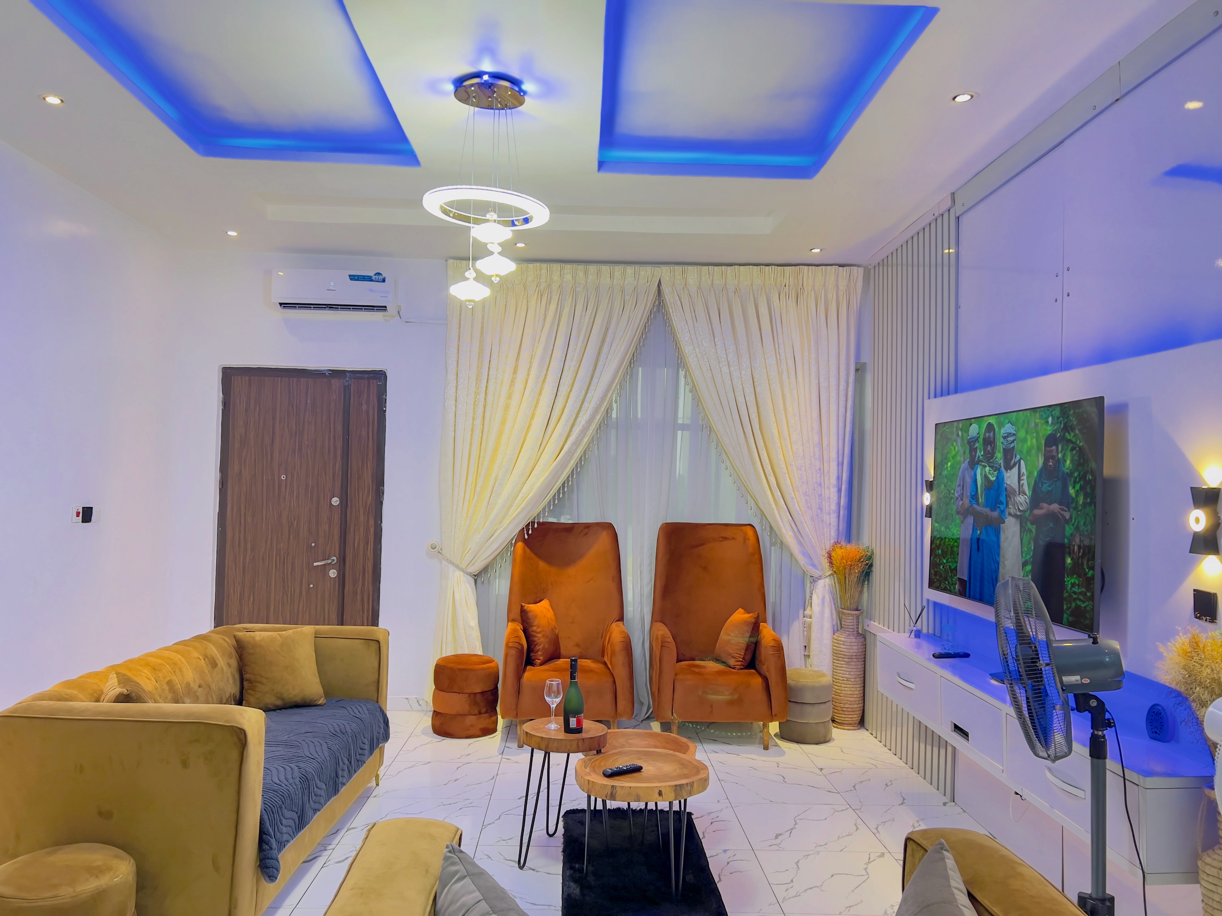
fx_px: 918
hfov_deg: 67.3
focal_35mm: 26
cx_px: 611
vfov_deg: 53.1
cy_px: 458
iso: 100
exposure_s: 1/50
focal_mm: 5.7
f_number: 1.5
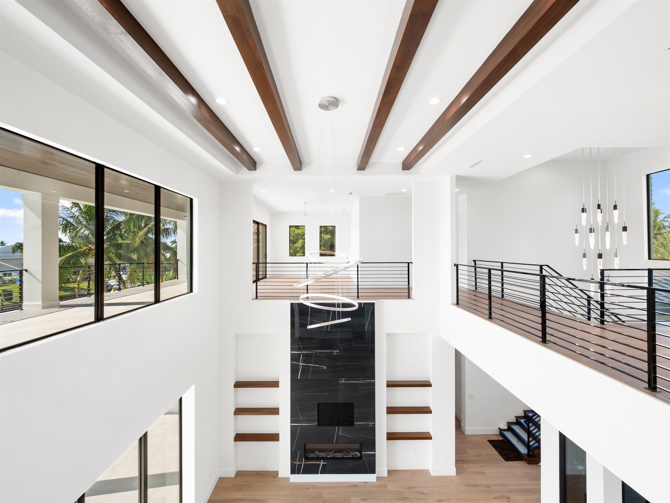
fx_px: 271
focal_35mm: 14
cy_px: 252
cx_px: 335
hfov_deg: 102.1
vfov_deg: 85.7
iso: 200
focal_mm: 7
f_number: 7.1
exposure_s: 1/25
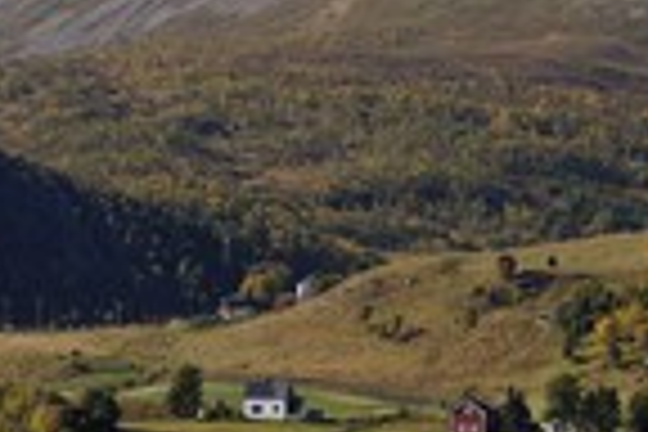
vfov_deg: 3.4
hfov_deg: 5.1
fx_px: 7343
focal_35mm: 408
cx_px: 284
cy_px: 369
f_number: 7.1
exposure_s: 1/320
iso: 200
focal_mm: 140
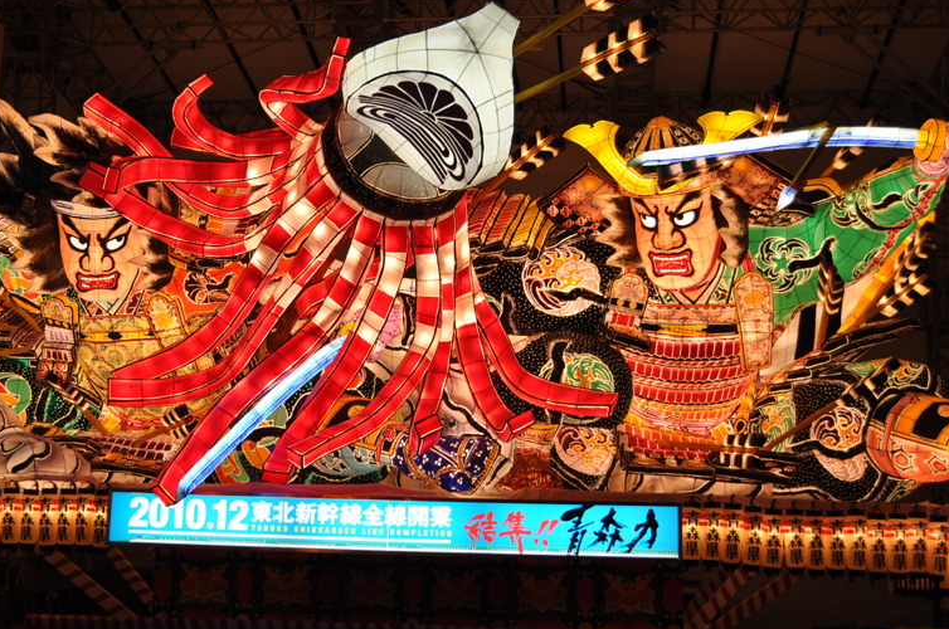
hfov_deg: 37.5
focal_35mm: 53
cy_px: 283
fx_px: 1395
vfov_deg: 25.4
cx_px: 417
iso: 400
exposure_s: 1/60
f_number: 4.2
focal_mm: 26
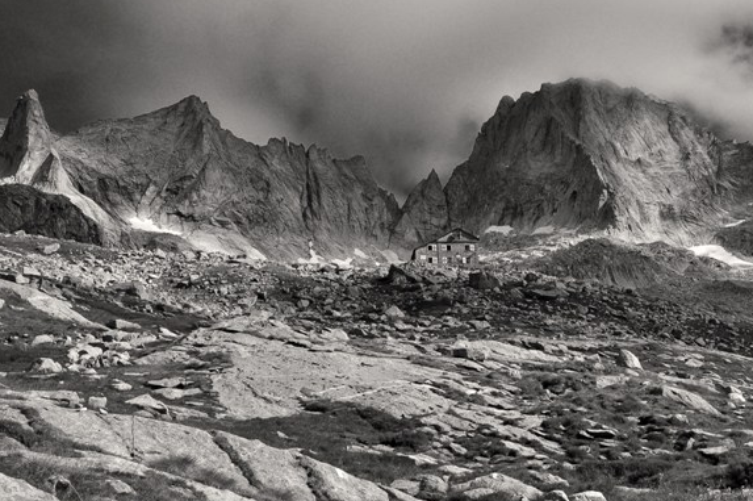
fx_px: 1268
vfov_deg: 22.3
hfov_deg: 33.0
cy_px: 248
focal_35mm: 61
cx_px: 415
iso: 200
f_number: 8
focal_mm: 29
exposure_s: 1/1250
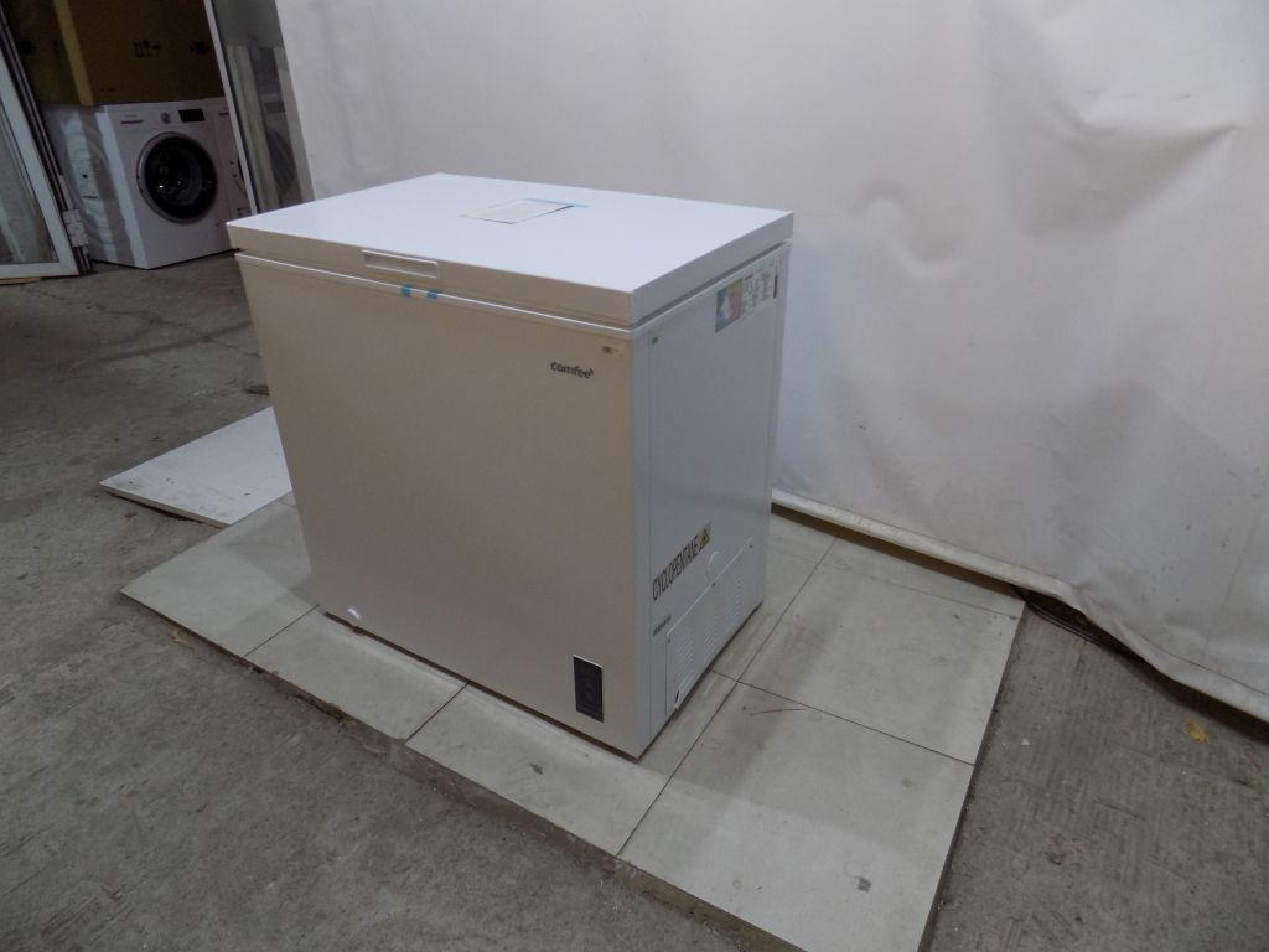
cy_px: 476
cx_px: 634
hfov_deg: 73.9
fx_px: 843
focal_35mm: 23
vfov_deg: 58.9
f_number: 3.1
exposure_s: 1/30
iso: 125
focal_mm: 4
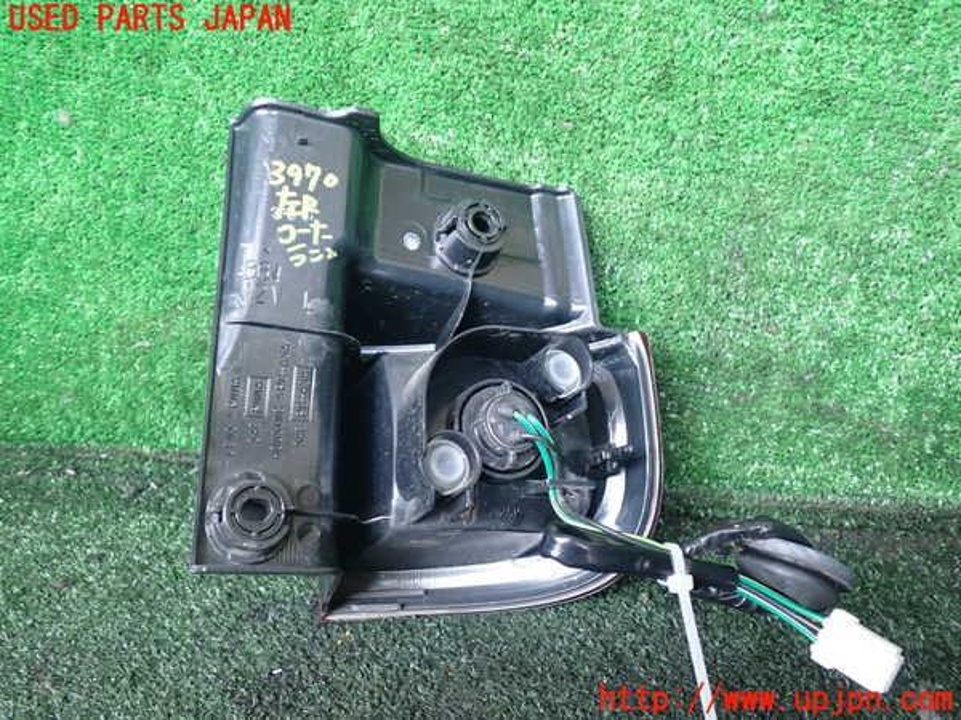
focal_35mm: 30
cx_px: 480
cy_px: 360
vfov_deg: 46.8
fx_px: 833
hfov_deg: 60.0
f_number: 2.3
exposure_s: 1/30
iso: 200
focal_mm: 5.4
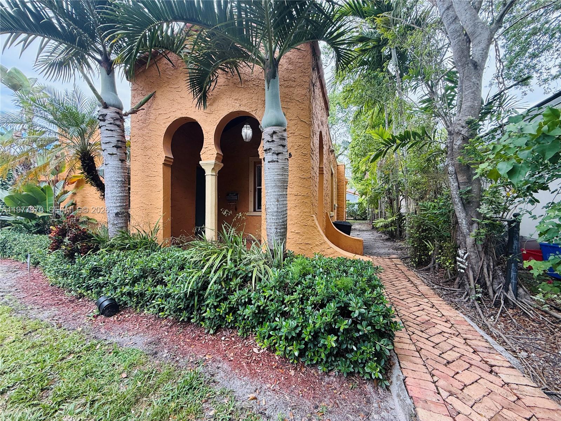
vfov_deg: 85.7
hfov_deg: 102.1
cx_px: 280
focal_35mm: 14
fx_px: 227
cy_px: 210
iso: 64
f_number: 2.2
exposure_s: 1/172
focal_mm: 2.22
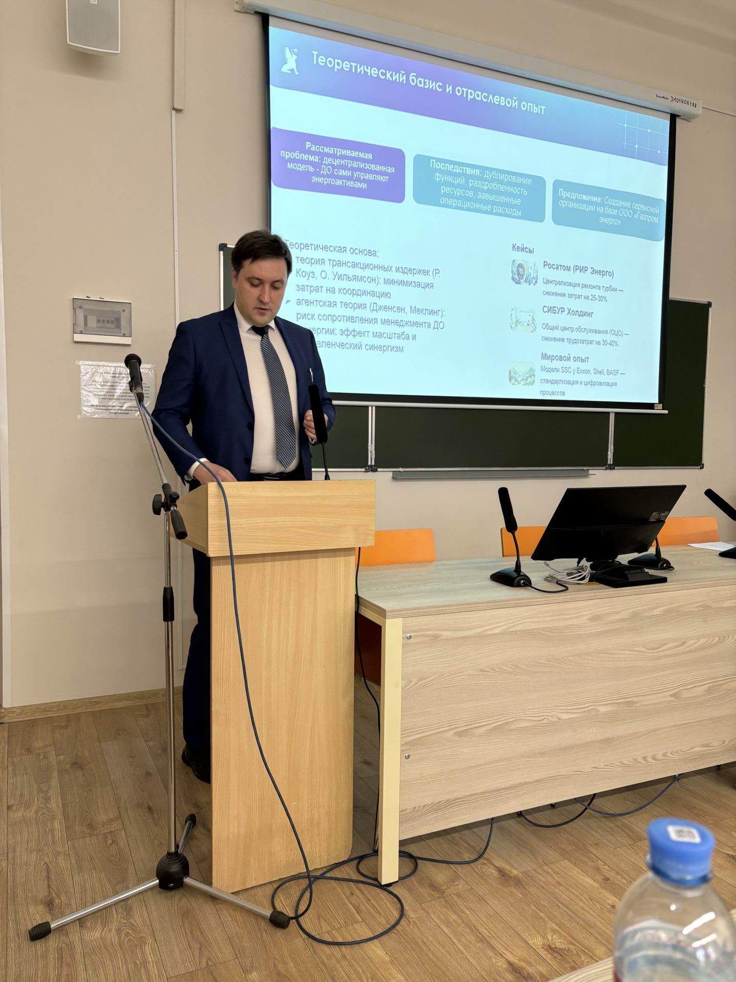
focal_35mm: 26
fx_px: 737
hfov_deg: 53.1
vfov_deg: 67.3
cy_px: 491
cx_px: 368
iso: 100
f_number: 1.6
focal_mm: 5.96
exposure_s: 1/100
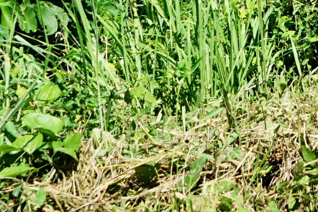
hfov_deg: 13.7
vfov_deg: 8.8
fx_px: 1298
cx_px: 354
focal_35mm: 147
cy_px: -231
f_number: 11
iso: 100
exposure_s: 1/125
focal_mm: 28
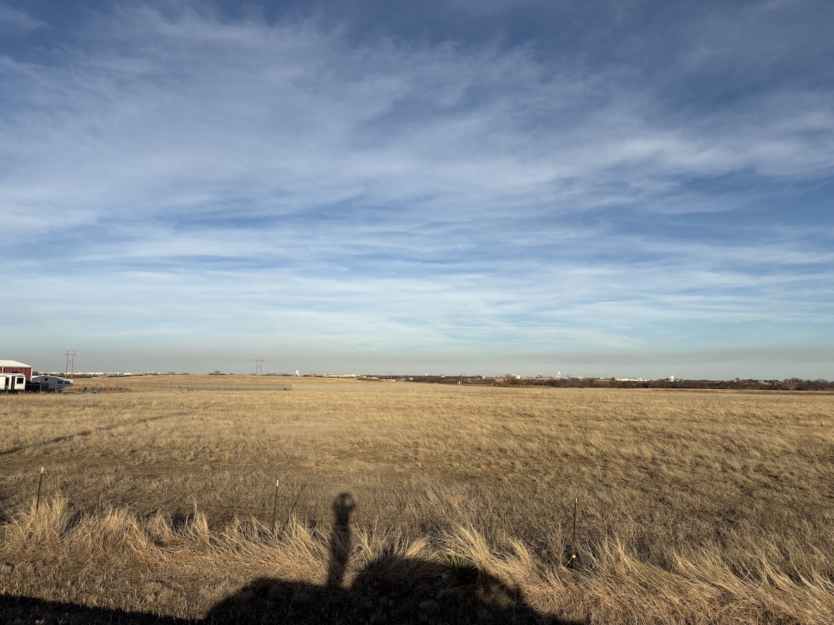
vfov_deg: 53.1
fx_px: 626
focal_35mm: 26
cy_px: 312
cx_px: 417
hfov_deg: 67.3
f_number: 1.6
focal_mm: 5.96
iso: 50
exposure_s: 1/4950
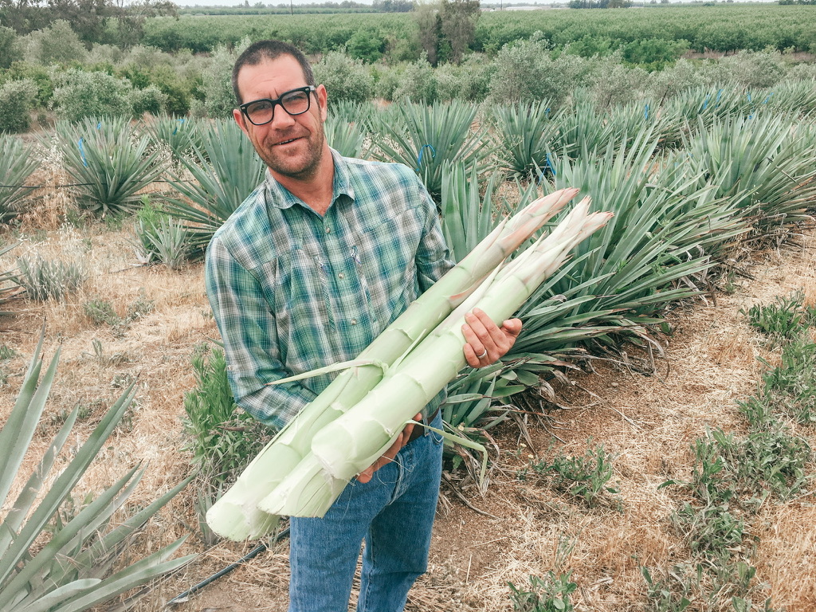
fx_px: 684
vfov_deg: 48.2
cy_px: 306
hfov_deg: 61.7
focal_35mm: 29
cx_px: 408
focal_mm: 4.15
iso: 25
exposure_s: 1/720
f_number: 2.2
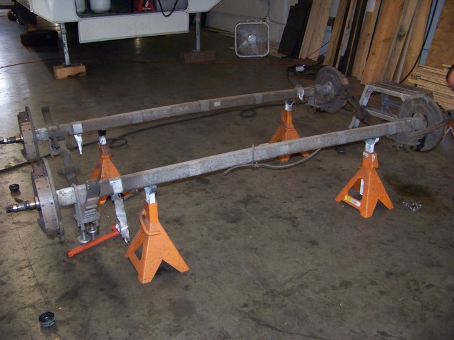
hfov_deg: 51.4
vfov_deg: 39.7
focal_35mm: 36
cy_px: 170
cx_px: 227
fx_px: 472
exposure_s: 1/30
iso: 200
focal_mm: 5.85
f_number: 2.8
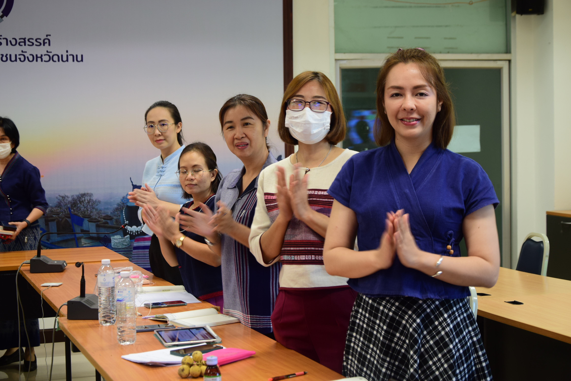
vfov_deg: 21.6
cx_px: 286
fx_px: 999
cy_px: 190
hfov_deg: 31.9
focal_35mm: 63
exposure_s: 1/20
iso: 320
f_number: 5
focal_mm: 42
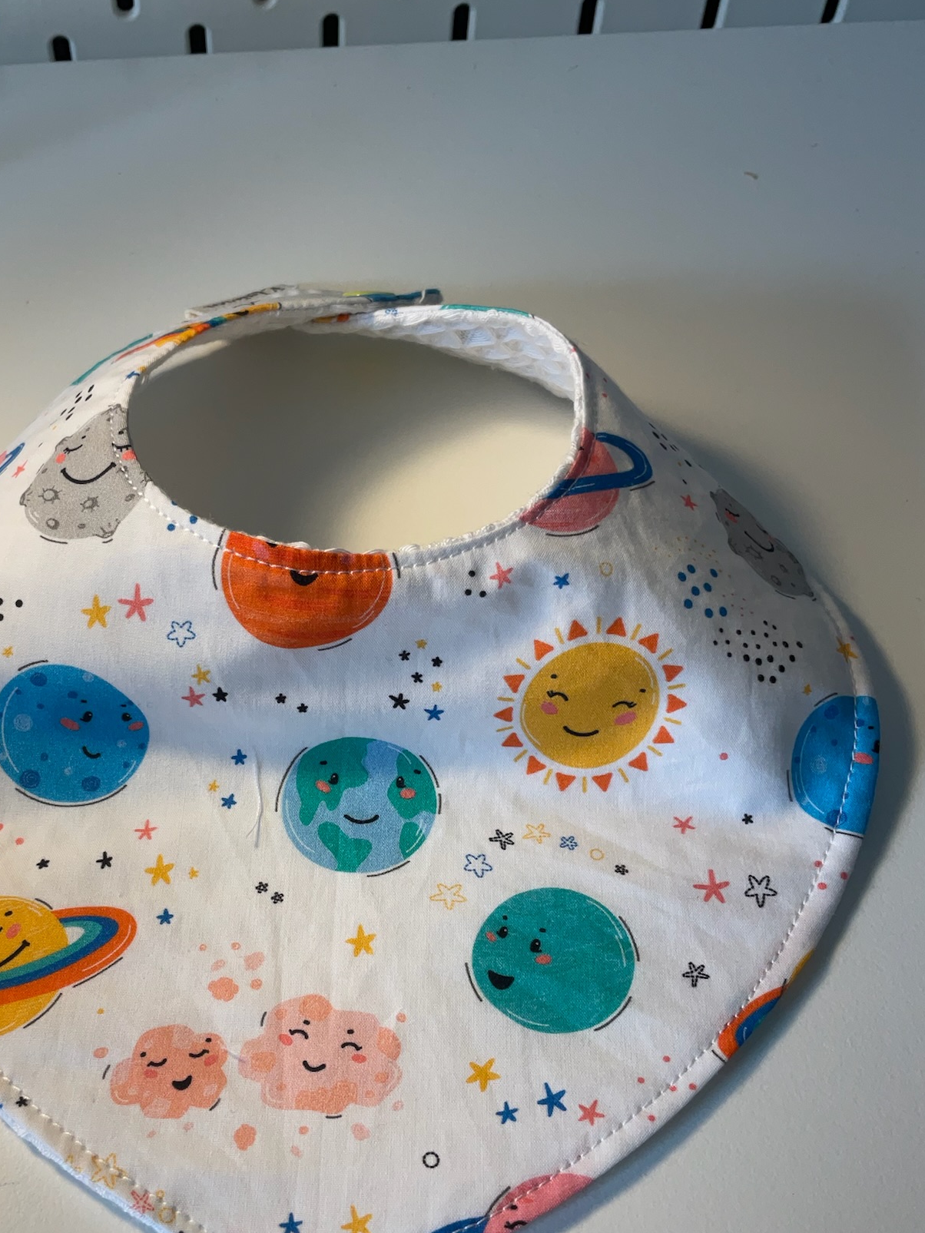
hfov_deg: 38.4
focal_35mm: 37
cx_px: 337
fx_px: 1318
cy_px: 729
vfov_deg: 49.9
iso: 16
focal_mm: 3
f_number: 1.8
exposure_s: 1/113
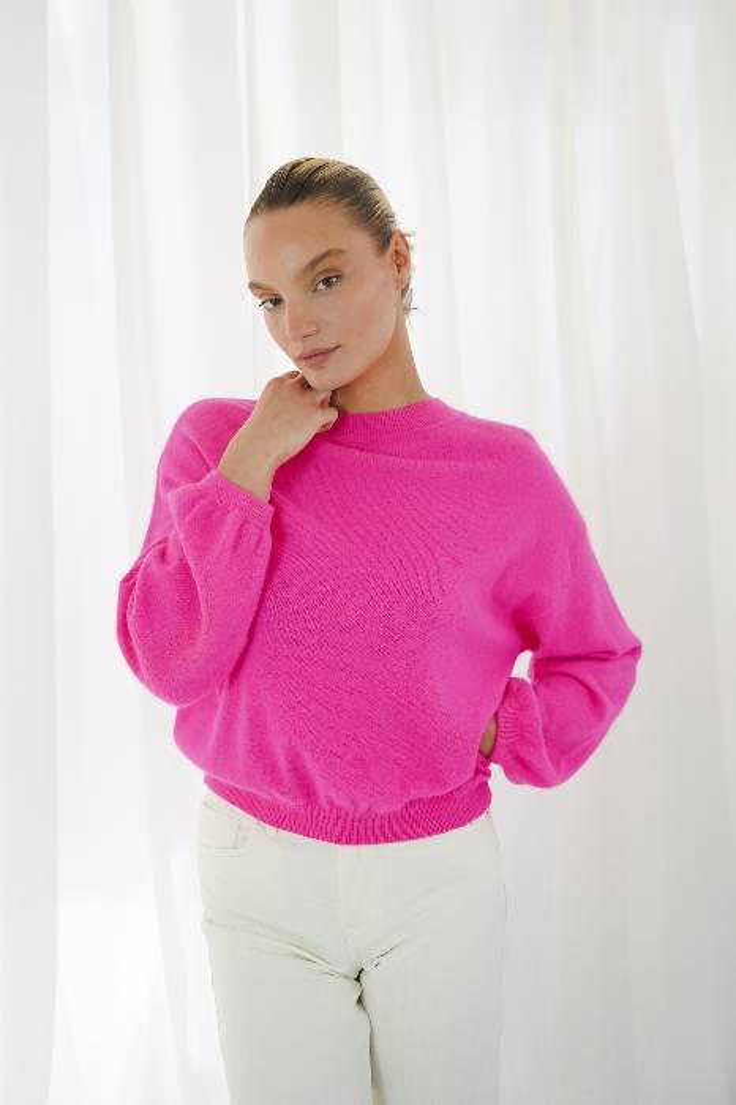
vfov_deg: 48.5
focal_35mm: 40
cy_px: 552
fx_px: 1228
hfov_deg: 33.4
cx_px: 368
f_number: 4.5
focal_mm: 40
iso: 3200
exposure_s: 1/500
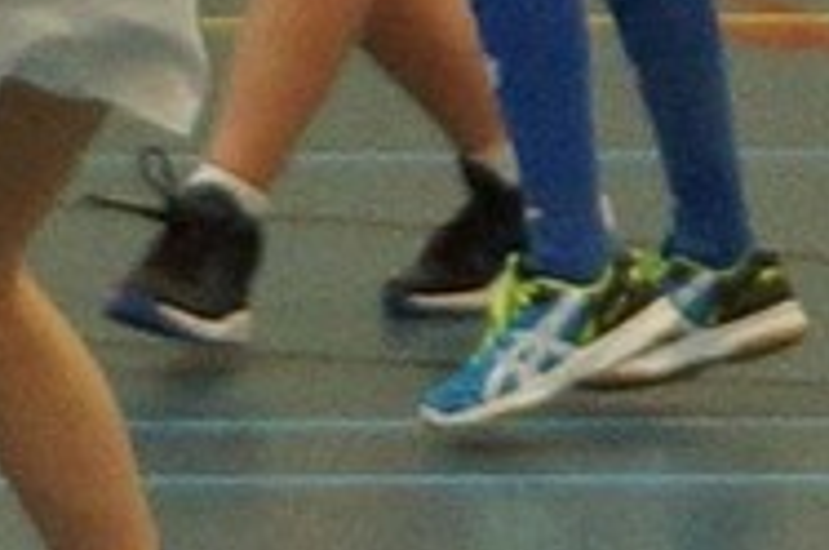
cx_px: -687
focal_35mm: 246
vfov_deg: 5.5
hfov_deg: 8.1
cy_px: -390
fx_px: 5655
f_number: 2.8
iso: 800
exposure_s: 1/320
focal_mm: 30
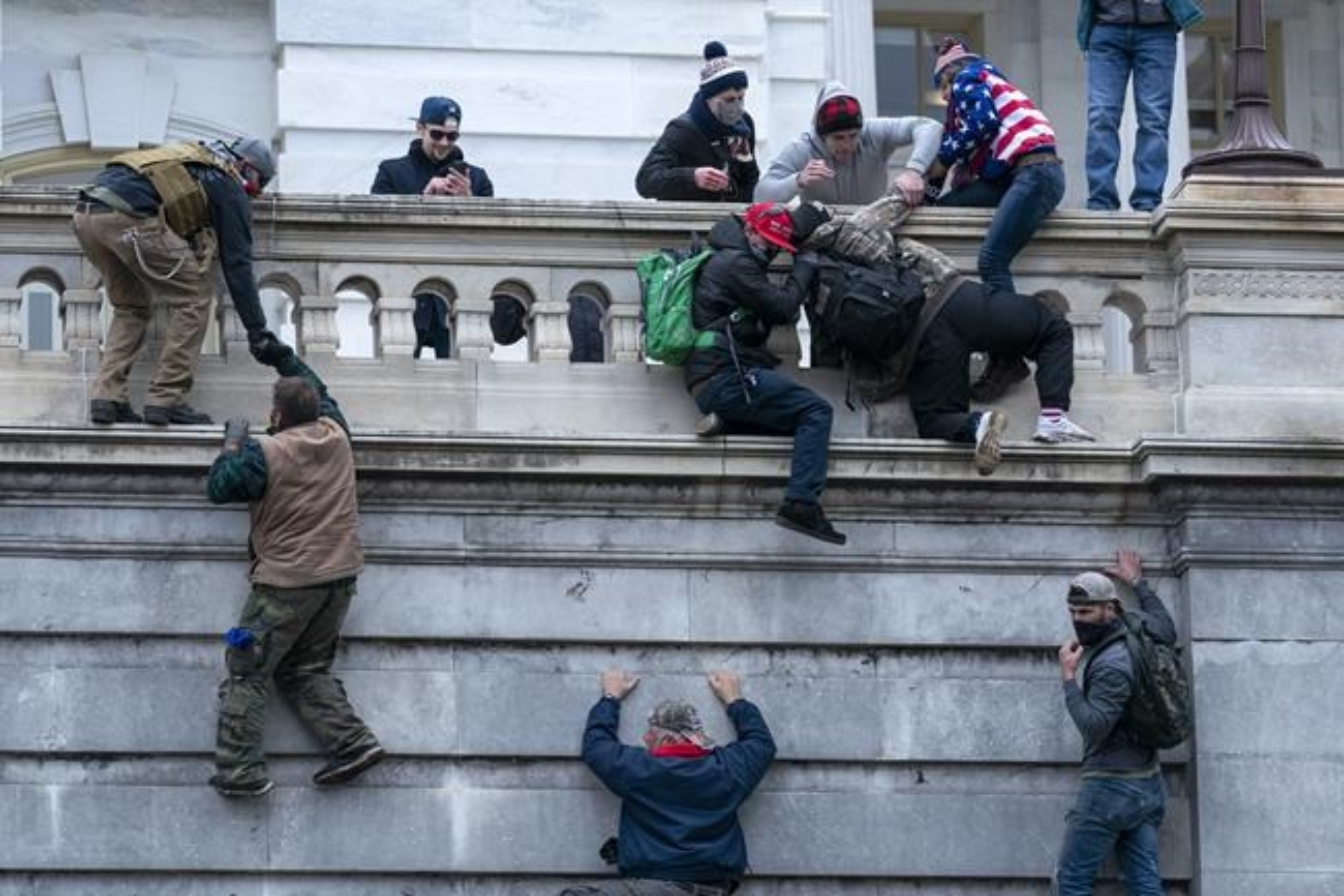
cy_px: 448
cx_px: 672
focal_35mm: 143
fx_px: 5337
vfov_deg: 9.6
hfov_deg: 14.4
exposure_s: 1/640
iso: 1600
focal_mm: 143
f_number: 7.1
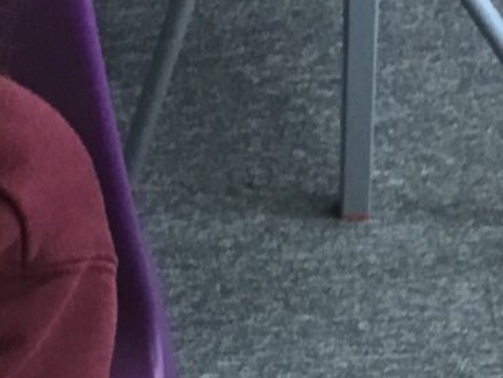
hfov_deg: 11.5
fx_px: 2500
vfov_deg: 8.5
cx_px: 304
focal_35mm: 172
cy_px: 557
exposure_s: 1/33
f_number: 2.4
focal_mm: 3.3
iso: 100
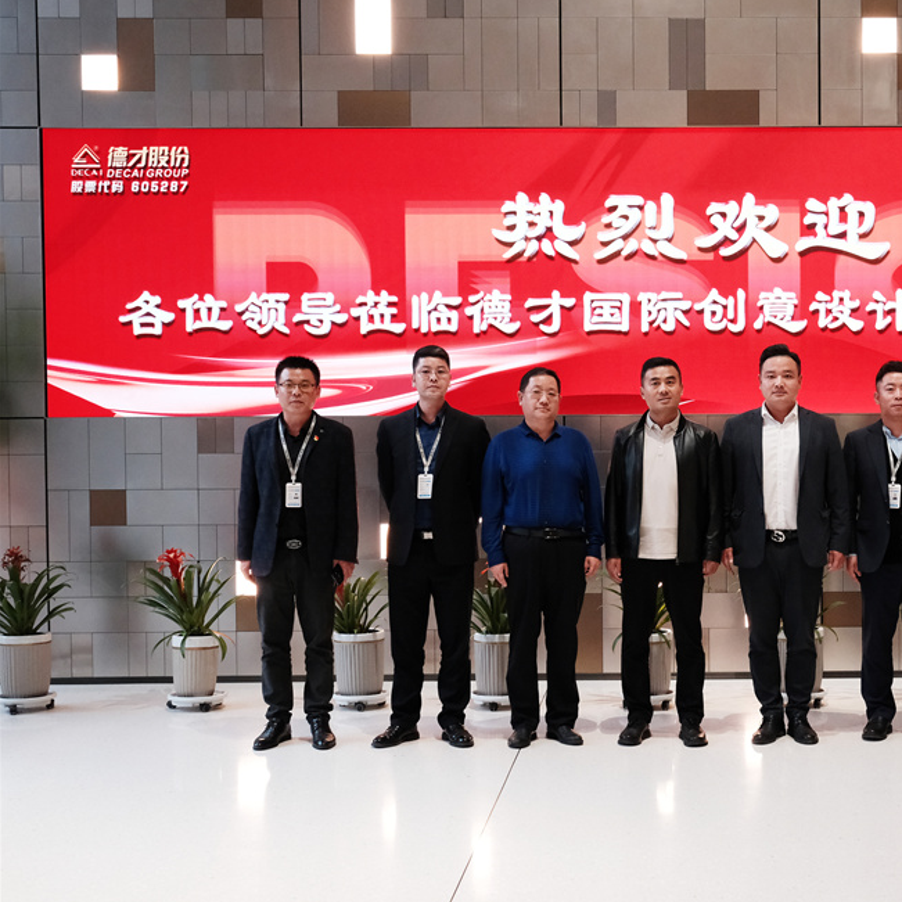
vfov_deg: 36.1
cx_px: 691
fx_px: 1386
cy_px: 453
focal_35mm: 47
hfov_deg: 35.2
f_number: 4.5
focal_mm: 24.1
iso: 2000
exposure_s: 1/160
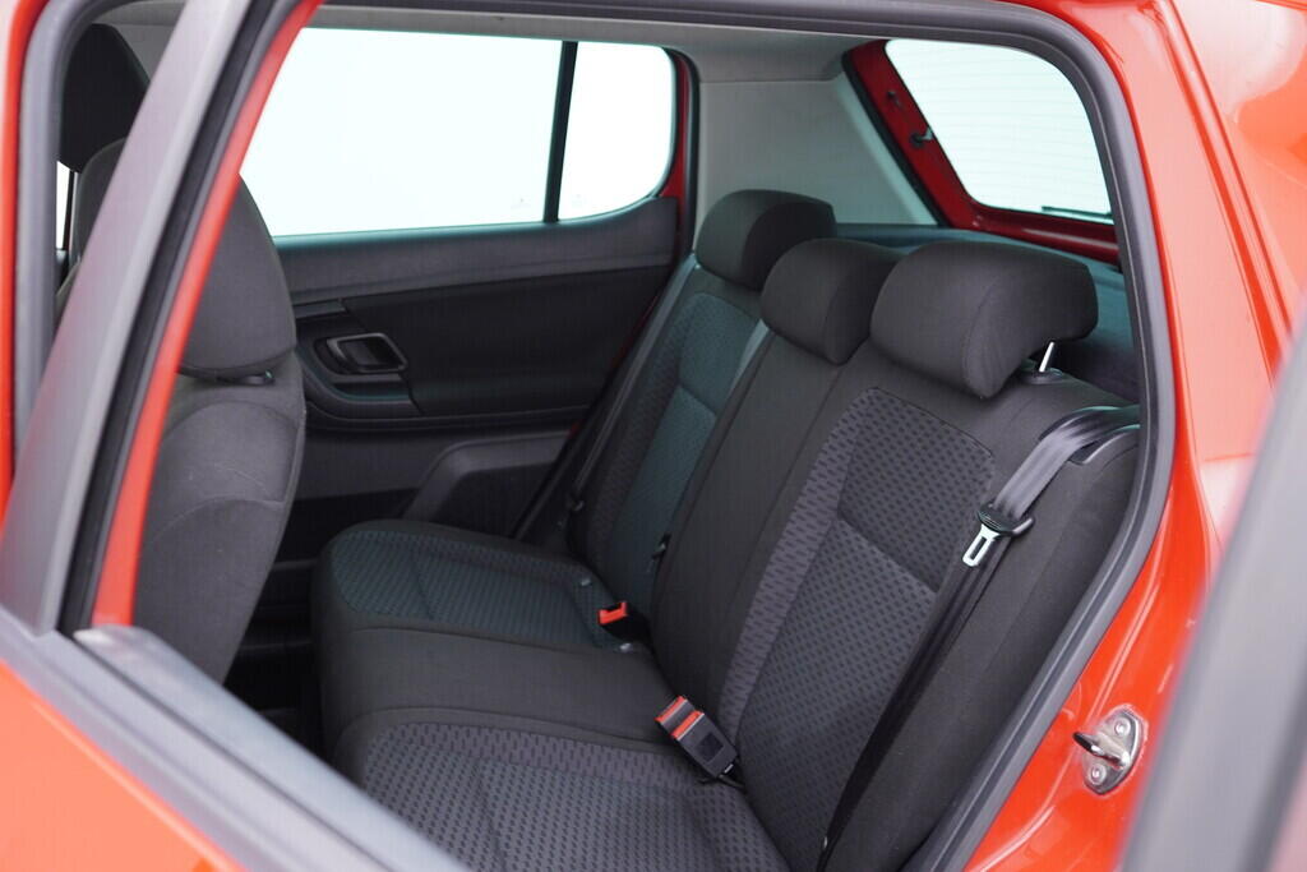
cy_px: 436
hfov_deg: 53.1
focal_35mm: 36
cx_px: 654
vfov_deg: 36.9
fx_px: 1307
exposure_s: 1/40
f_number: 2.8
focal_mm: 24
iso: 320
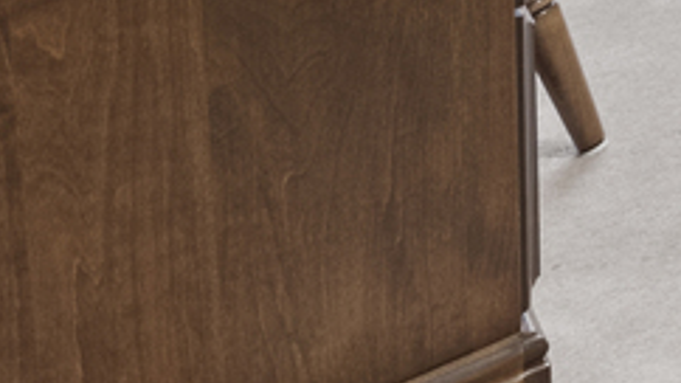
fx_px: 1516
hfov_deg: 13.2
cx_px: 1832
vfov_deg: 9.9
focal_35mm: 84
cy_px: -848
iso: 400
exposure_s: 1/4
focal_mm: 12
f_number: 7.1
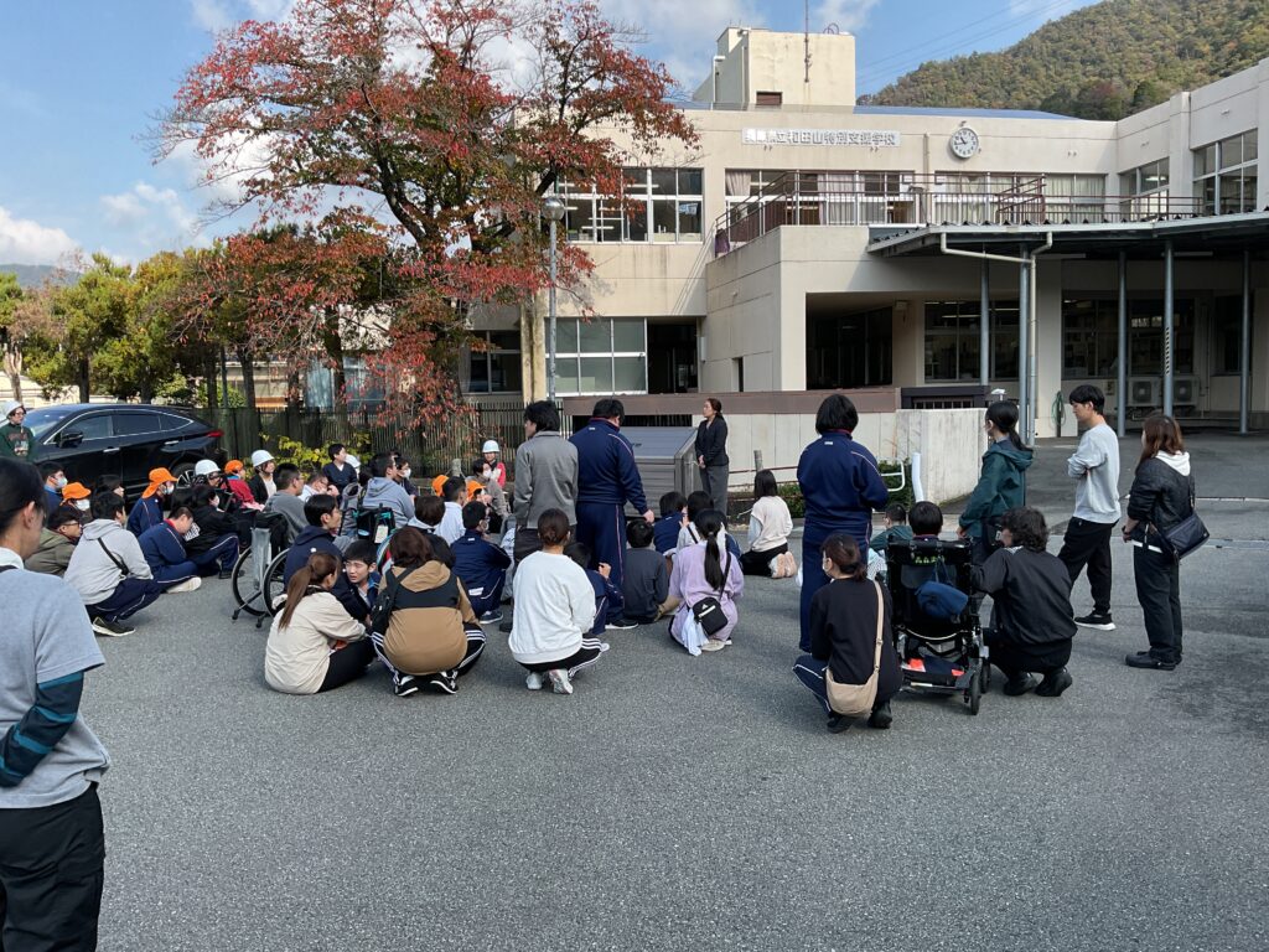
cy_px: 476
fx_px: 1063
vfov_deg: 48.2
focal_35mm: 29
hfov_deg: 61.7
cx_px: 634
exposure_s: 1/719
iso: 16
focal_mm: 3
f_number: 1.8
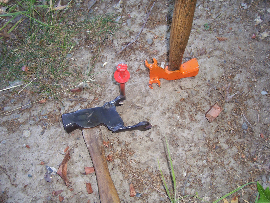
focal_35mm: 34
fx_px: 265
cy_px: 102
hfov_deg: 54.0
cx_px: 135
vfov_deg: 41.8
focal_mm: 5.6
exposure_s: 1/60
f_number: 2.7
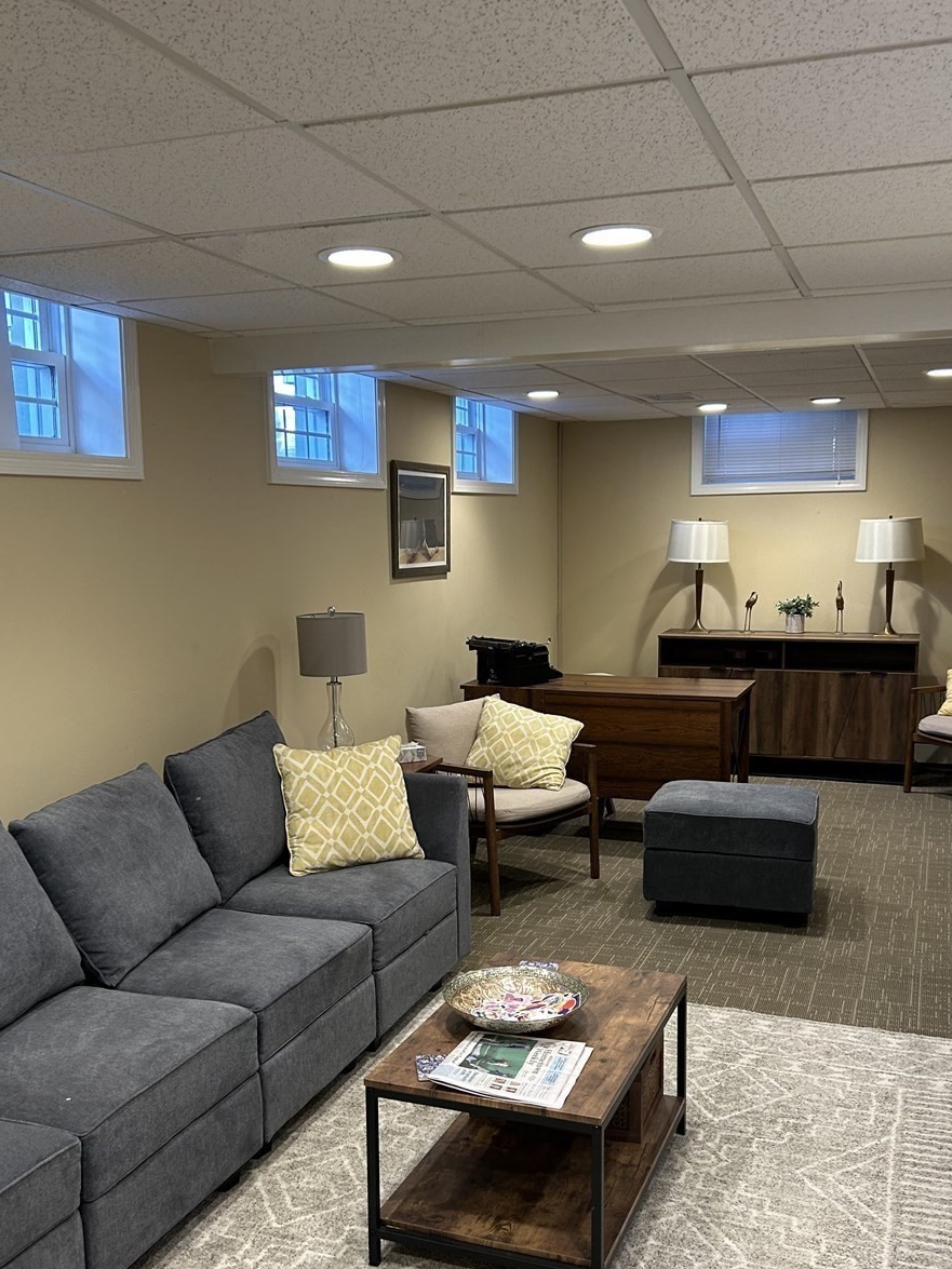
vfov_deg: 53.8
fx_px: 1247
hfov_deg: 41.8
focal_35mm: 34
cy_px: 723
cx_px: 479
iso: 100
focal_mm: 5.7
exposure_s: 1/60
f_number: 1.5
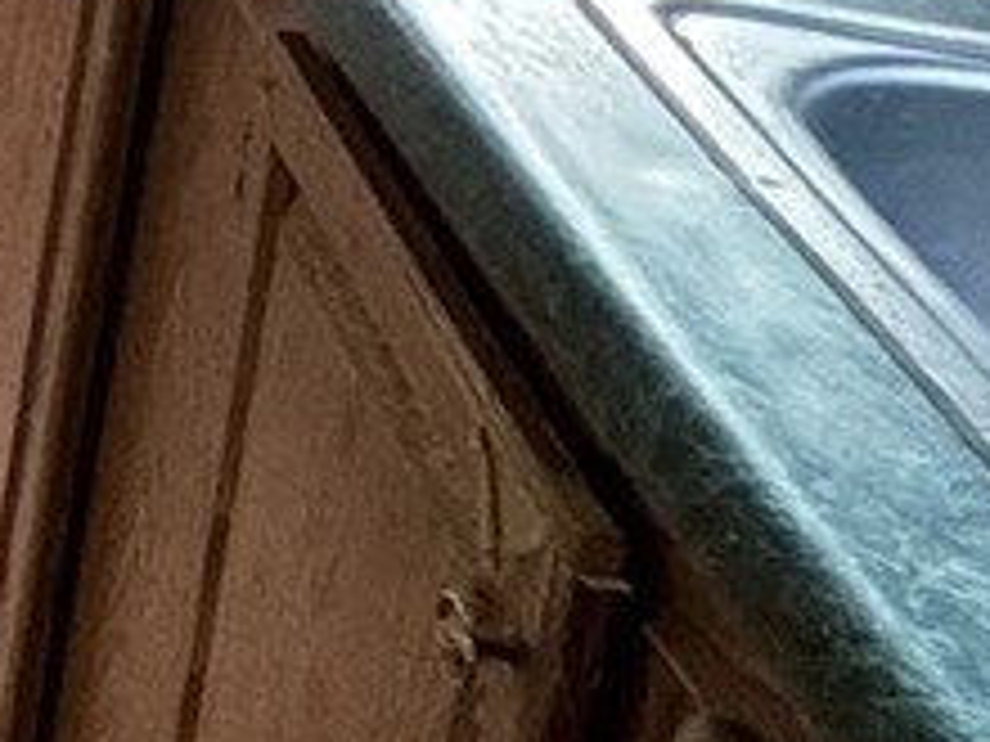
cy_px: -751
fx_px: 2917
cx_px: -2408
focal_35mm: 102
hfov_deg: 9.8
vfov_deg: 12.7
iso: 250
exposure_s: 1/120
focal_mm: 2.22
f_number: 2.2
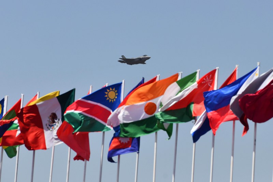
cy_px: 91
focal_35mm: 200
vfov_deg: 6.9
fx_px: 1516
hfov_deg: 10.3
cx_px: 136
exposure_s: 1/2500
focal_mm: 200
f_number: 7.1
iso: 250
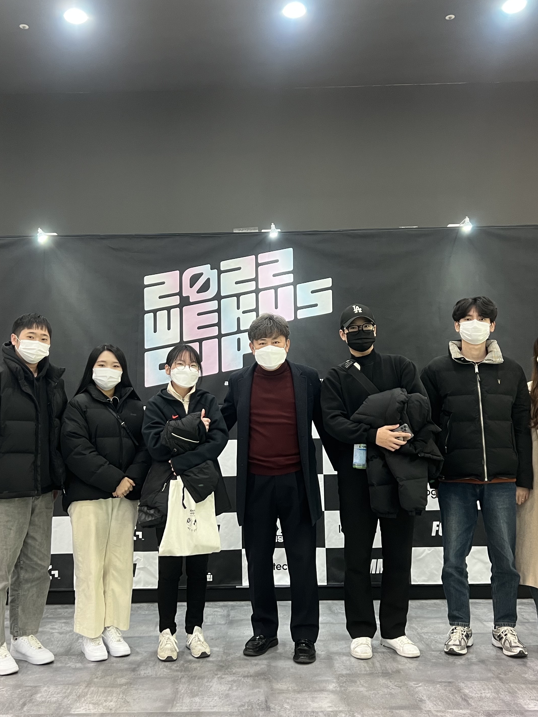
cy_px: 357
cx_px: 242
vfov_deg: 50.1
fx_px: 767
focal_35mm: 37
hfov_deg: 38.6
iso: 125
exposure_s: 1/60
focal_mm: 5.7
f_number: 1.5
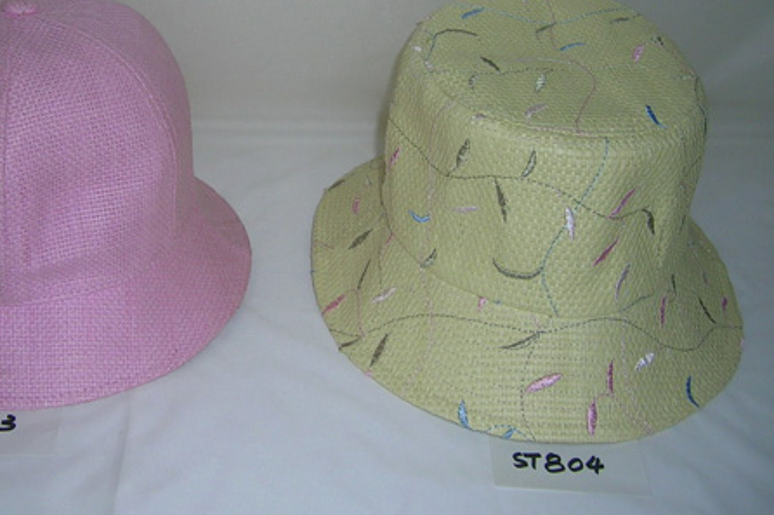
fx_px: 1053
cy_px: 163
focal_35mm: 49
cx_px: 293
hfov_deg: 40.1
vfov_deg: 27.3
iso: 50
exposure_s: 1/60.1
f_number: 2.8
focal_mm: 5.4
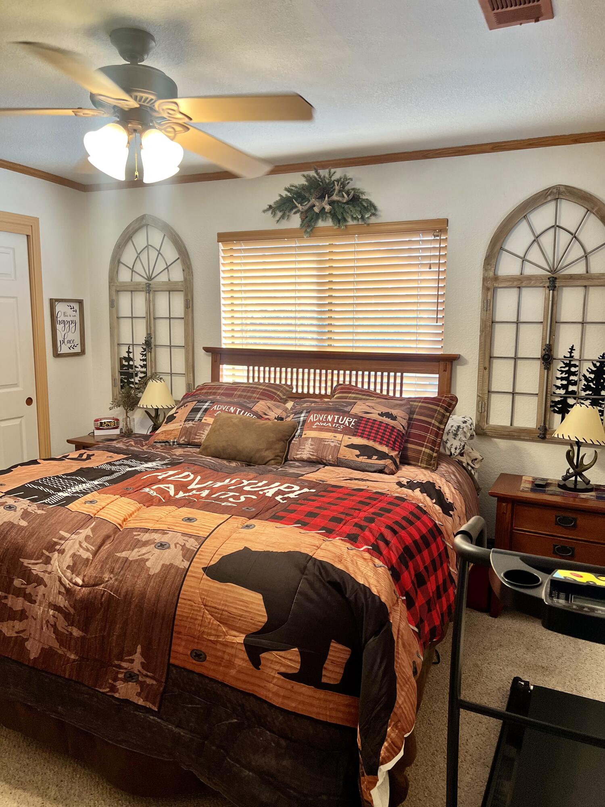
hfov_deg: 53.1
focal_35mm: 26
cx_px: 302
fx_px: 606
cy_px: 404
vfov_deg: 67.3
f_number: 1.5
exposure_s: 1/120
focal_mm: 5.7
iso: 100
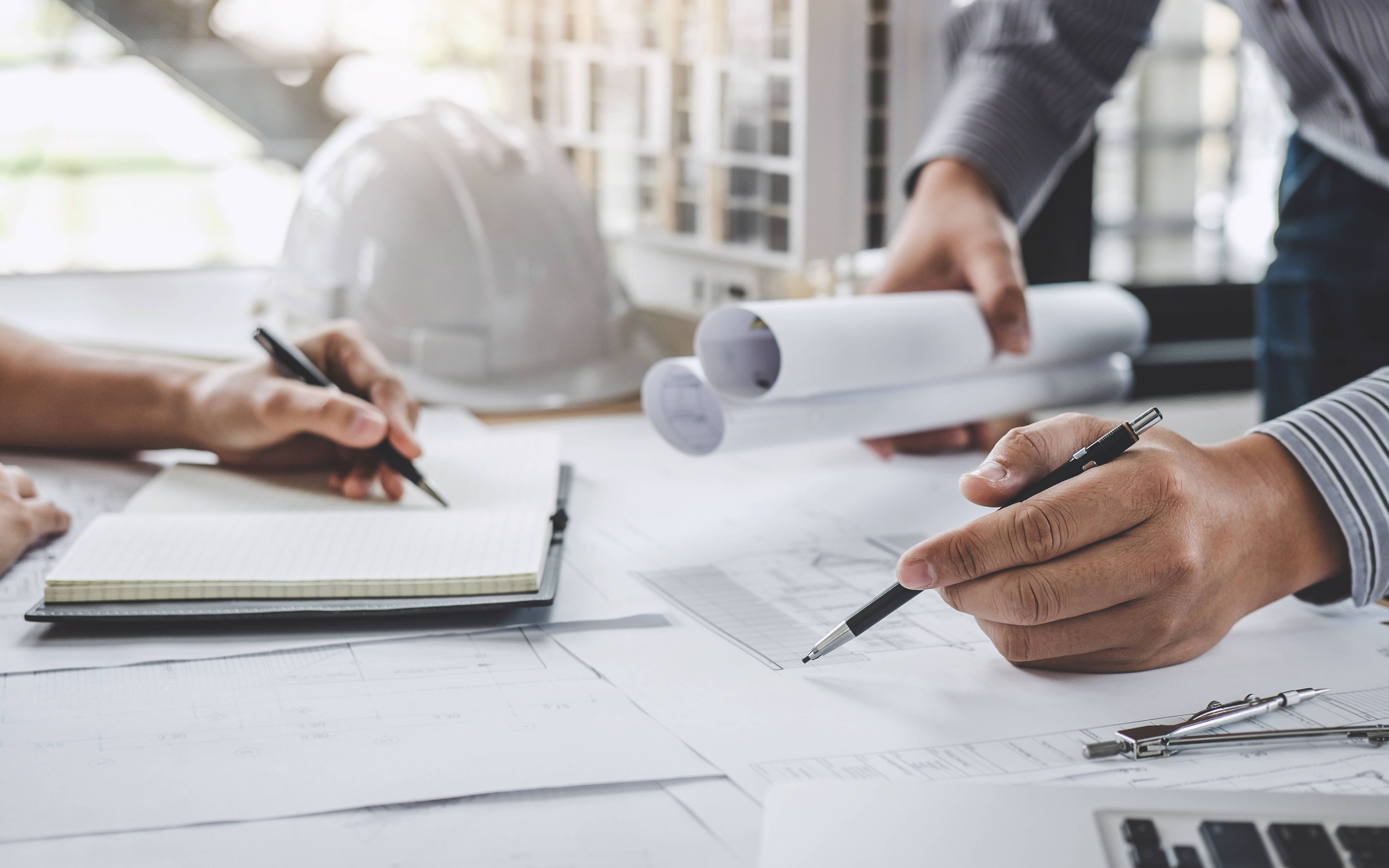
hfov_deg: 34.0
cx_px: 732
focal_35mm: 60
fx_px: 2271
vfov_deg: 21.6
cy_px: 393
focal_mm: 35
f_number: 2.8
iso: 200
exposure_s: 1/160
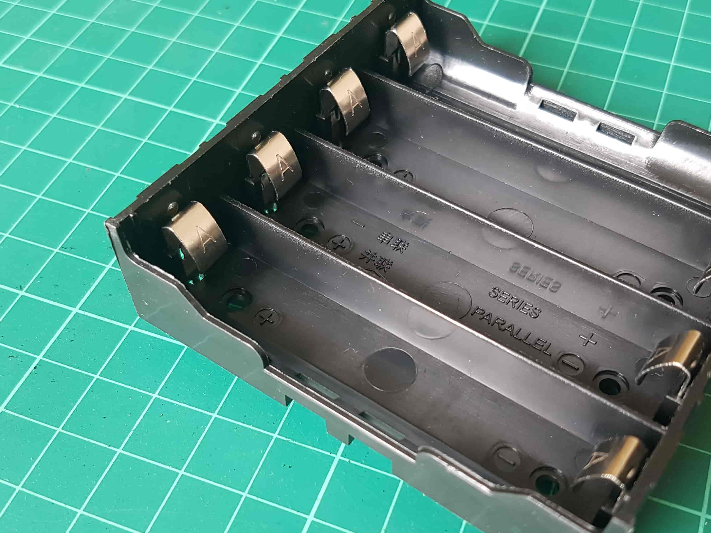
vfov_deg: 36.8
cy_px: 302
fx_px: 801
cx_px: 380
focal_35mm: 39
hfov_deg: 47.8
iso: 125
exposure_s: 1/50
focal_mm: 4.2
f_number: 1.7
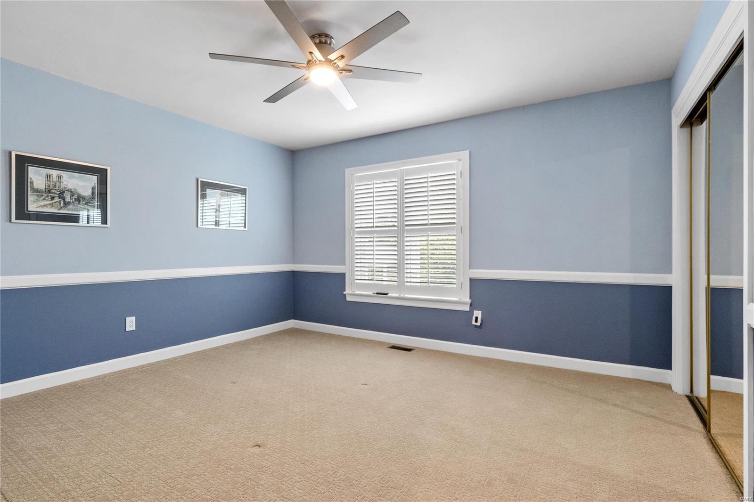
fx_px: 335
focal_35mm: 16
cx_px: 377
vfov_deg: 73.7
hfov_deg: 96.7
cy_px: 251
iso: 400
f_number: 8
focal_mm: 8
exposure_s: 1/15
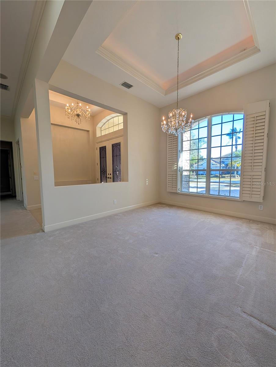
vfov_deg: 110.5
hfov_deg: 94.6
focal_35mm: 12
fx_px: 127
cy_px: 184
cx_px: 138
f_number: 1.7
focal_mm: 2.02
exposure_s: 1/366
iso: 53
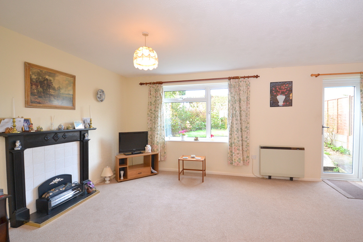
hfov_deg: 95.0
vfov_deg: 72.1
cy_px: 121
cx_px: 182
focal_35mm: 16
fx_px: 166
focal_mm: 11
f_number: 3.5
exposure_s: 1/60
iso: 720
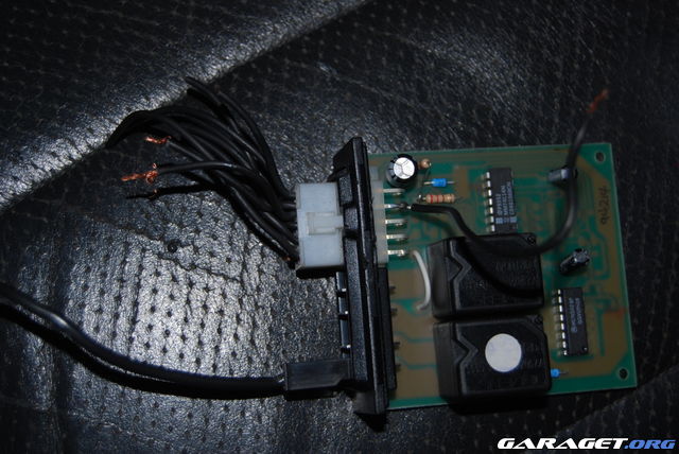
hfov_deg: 33.4
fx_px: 1133
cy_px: 227
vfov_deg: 22.7
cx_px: 340
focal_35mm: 60
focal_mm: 40
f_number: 5
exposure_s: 1/60
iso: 200
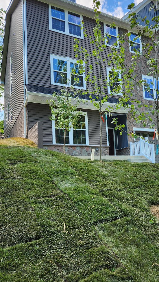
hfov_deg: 38.5
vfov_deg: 64.3
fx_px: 225
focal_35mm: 30
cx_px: 106
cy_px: 147
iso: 20
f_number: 1.8
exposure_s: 1/300
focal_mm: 5.4
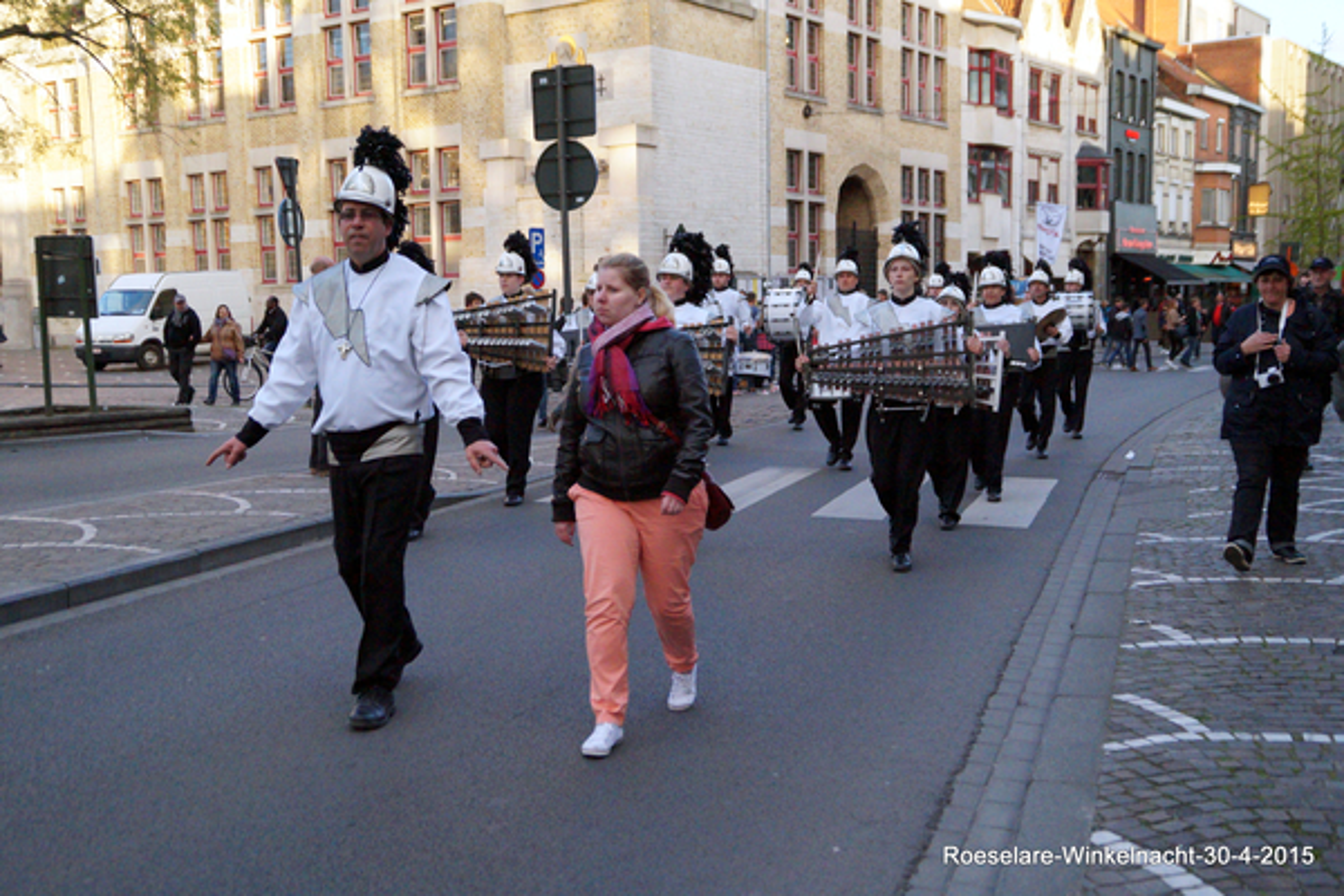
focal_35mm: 39
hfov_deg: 49.6
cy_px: 448
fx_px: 1456
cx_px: 672
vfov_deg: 34.2
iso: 3200
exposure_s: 1/2000
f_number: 4
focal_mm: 26
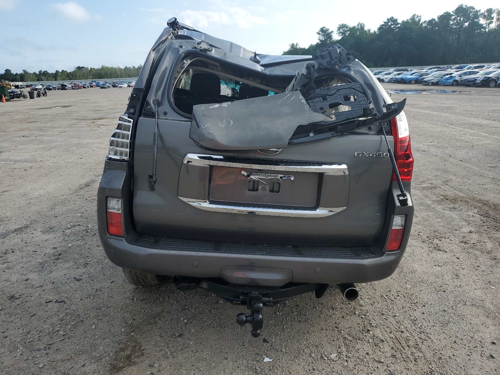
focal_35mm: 26
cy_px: 188
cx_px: 250
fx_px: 376
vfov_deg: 53.1
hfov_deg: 67.3
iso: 50
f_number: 1.5
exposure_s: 1/2500
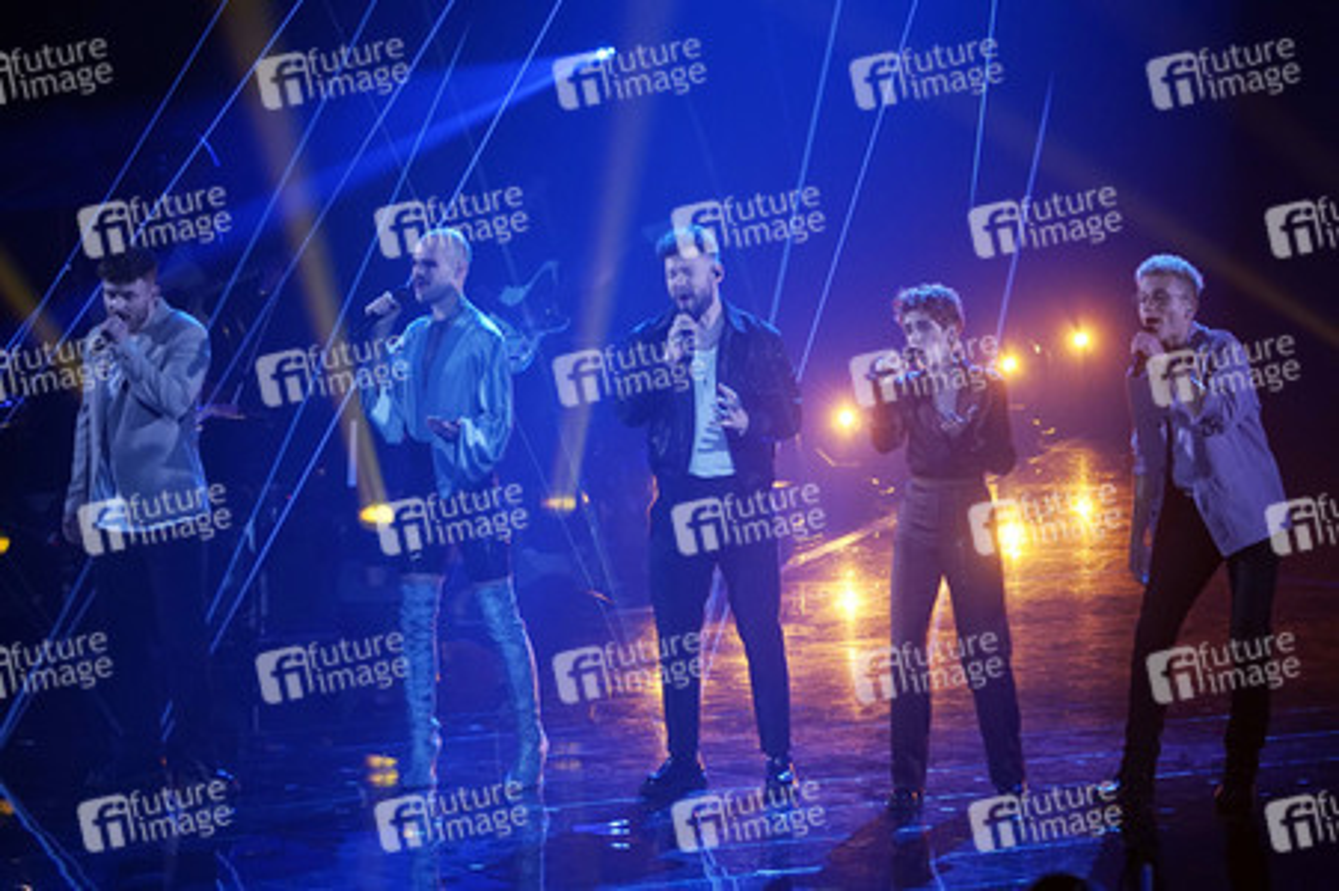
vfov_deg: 6.9
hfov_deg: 10.3
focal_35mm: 200
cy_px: 446
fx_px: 7433
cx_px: 670
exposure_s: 1/160
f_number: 5.6
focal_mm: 200
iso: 4000
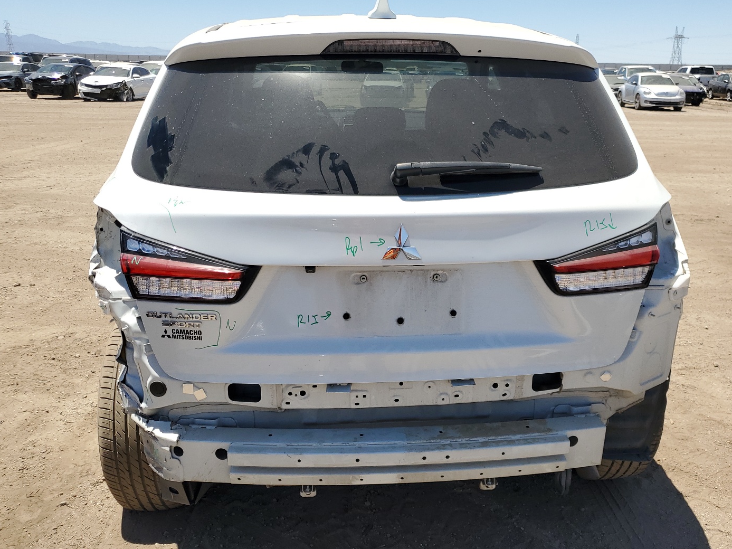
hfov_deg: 59.8
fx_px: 634
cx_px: 411
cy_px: 282
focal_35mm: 30
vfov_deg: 46.8
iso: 50
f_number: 1.5
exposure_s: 1/3333
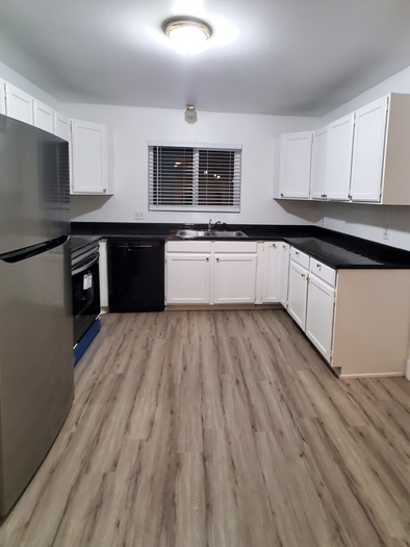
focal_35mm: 19
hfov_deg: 68.3
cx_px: 236
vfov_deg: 83.9
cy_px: 226
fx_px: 300
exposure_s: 1/29
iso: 500
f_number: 2.2
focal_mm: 1.8
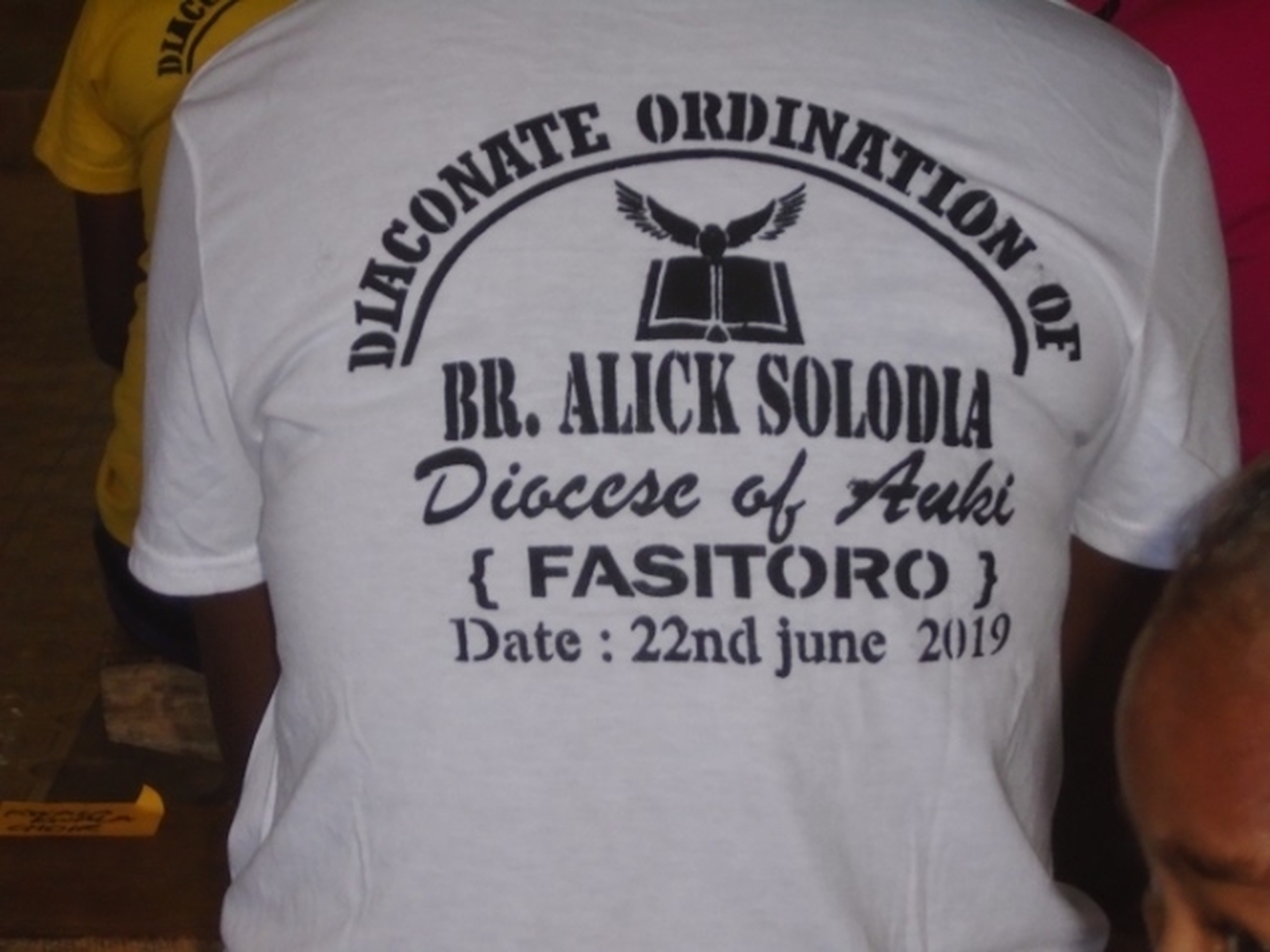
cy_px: 476
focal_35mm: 130
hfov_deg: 15.2
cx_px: 635
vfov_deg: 11.4
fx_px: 4769
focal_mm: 23
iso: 400
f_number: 6.4
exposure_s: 1/60
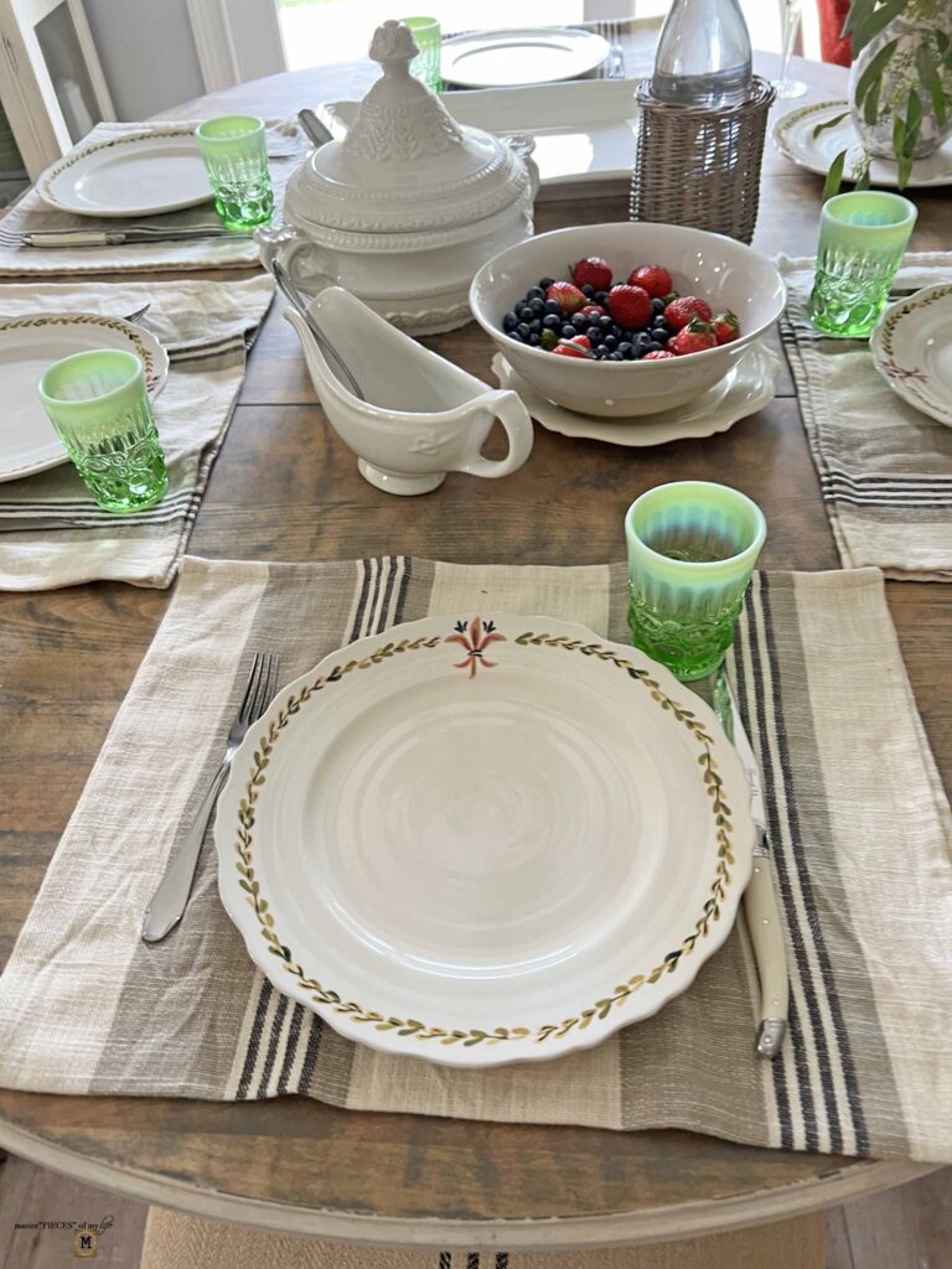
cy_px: 634
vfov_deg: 67.3
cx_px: 476
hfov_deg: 53.1
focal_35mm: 26
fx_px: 953
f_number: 1.5
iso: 125
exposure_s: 1/60
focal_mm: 5.7
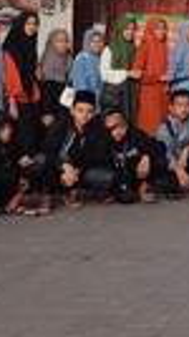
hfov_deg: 10.8
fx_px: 912
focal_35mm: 102
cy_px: 11
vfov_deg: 20.4
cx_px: 373
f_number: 1.9
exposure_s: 1/30
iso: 88
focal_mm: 6.04
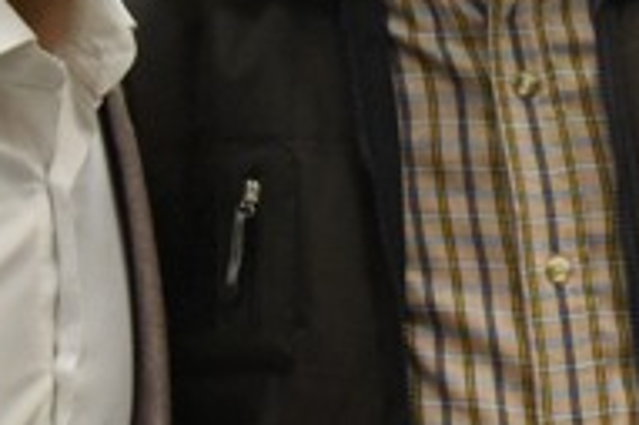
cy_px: -59
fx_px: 2660
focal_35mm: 150
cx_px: 345
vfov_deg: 9.0
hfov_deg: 13.7
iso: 6400
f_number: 6.3
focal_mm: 28
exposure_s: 1/160
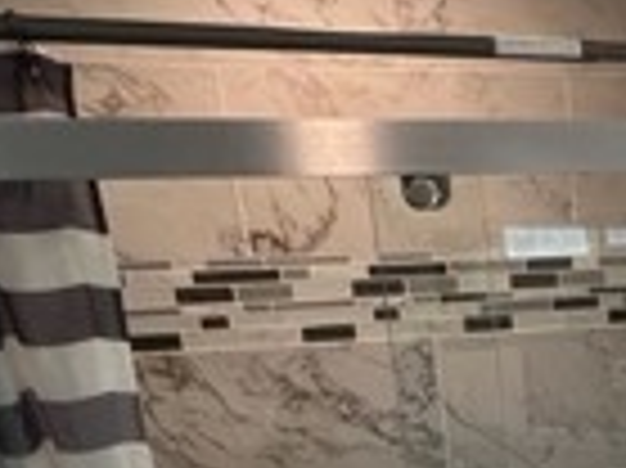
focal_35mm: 60
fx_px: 1084
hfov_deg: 28.4
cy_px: 711
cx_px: 734
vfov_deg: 20.6
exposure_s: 1/120
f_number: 1.8
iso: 50
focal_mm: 1.57
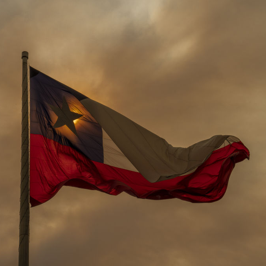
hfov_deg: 19.3
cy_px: 133
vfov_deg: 19.3
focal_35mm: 90
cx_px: 127
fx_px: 782
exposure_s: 1/250
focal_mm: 70
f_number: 22
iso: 100
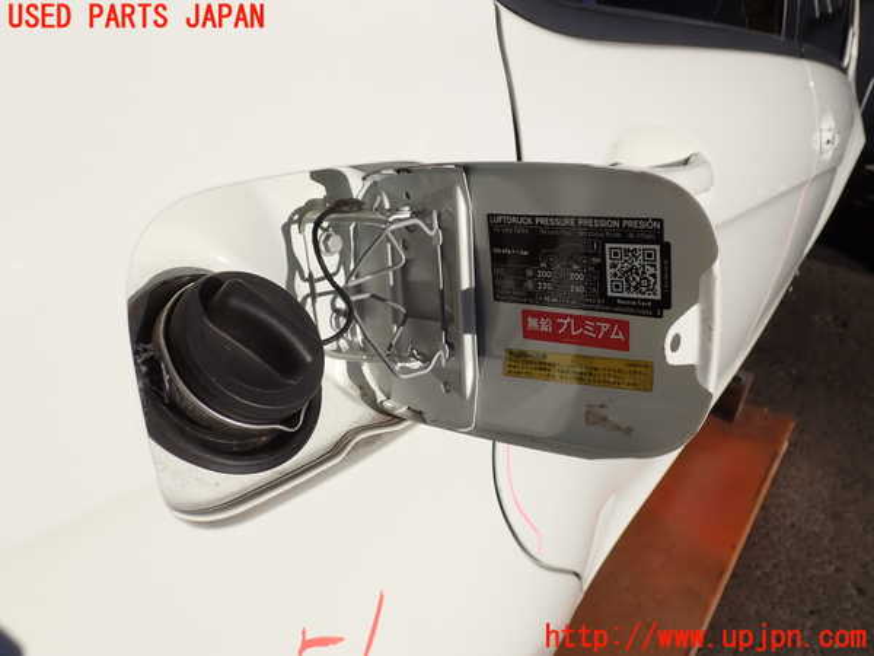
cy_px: 328
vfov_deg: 46.8
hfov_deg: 60.0
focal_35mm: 30
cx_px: 437
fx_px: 757
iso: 100
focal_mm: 5.4
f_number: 9
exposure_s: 1/250
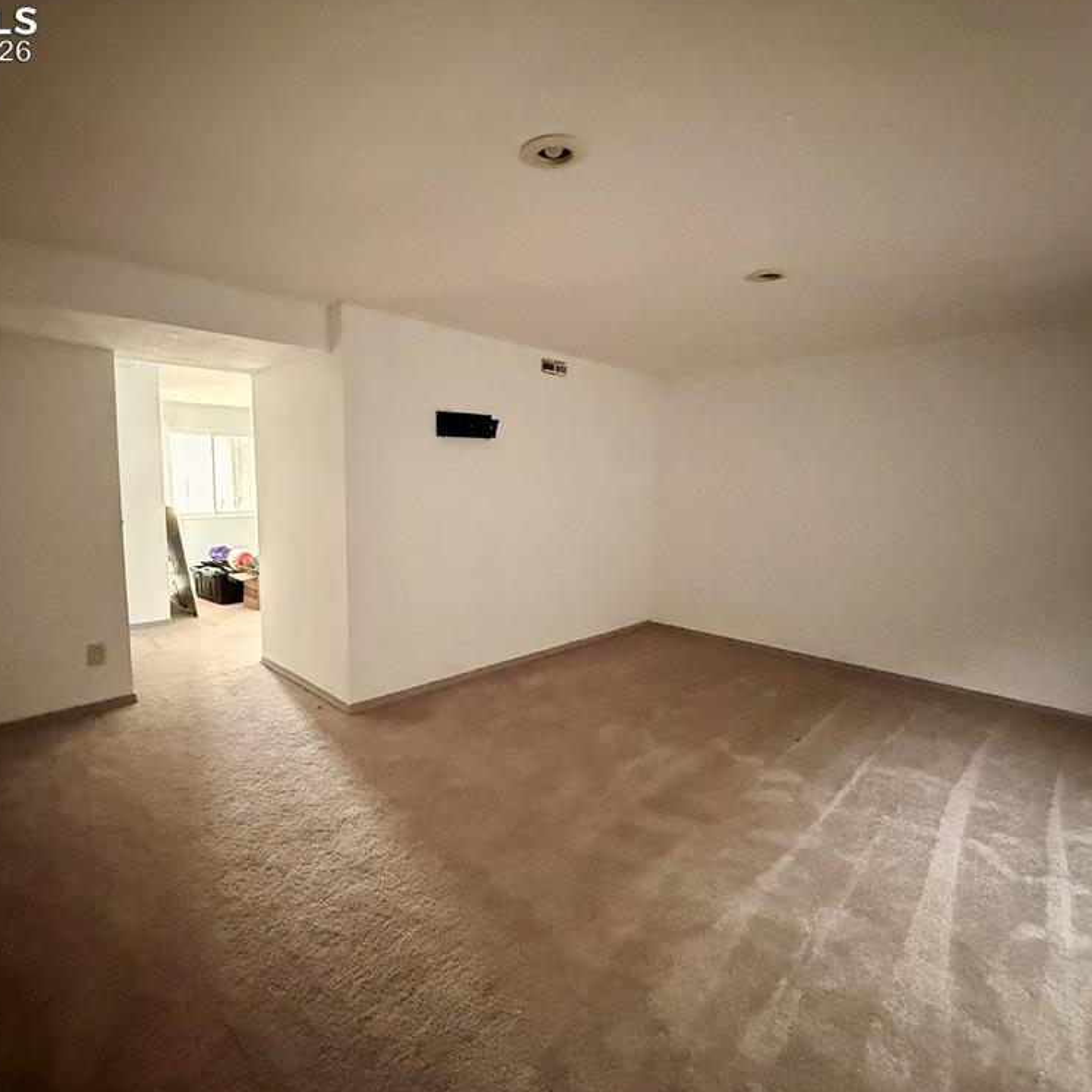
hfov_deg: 83.7
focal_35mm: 17
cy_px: 543
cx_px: 494
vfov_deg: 84.0
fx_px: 607
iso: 1250
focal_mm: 2.22
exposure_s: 1/40
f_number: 2.2
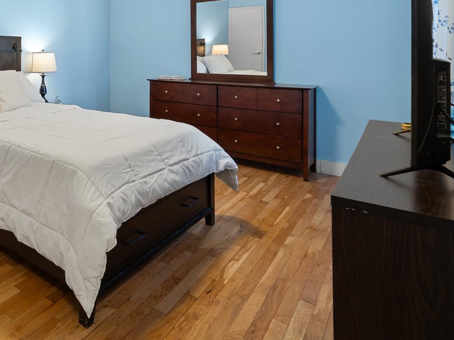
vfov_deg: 47.6
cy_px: 53
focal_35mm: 27
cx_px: 19
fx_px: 354
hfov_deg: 53.9
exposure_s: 1.3
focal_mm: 14
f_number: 10
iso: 320
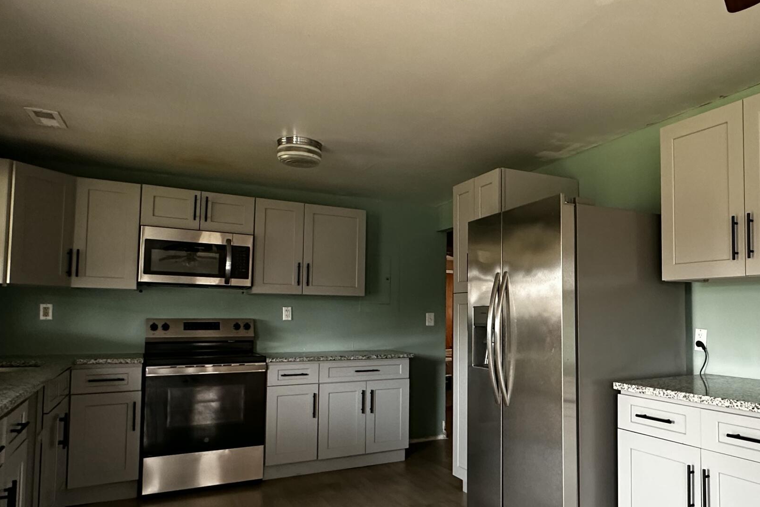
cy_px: 292
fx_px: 570
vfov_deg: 47.8
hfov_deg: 65.8
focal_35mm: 27
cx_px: 499
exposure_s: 1/60
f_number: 2.2
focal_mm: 2.22
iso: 400
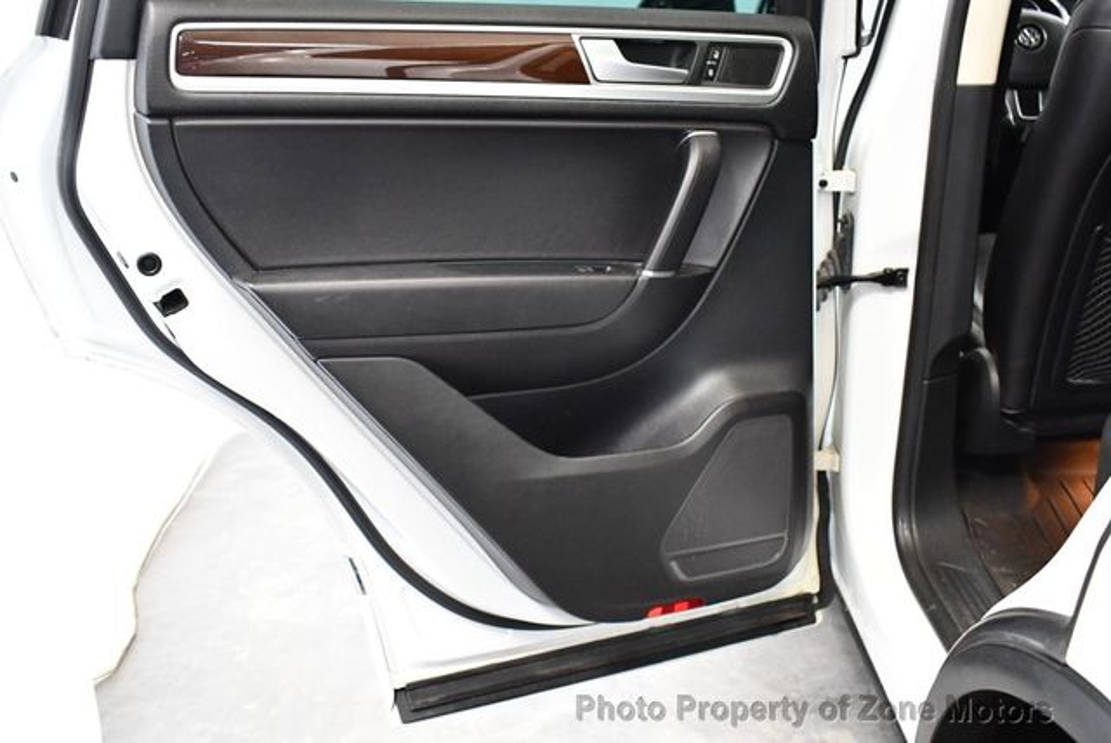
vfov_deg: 36.9
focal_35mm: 36
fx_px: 1112
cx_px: 556
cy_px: 372
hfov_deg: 53.1
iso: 3200
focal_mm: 18
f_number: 3.5
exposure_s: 1/80
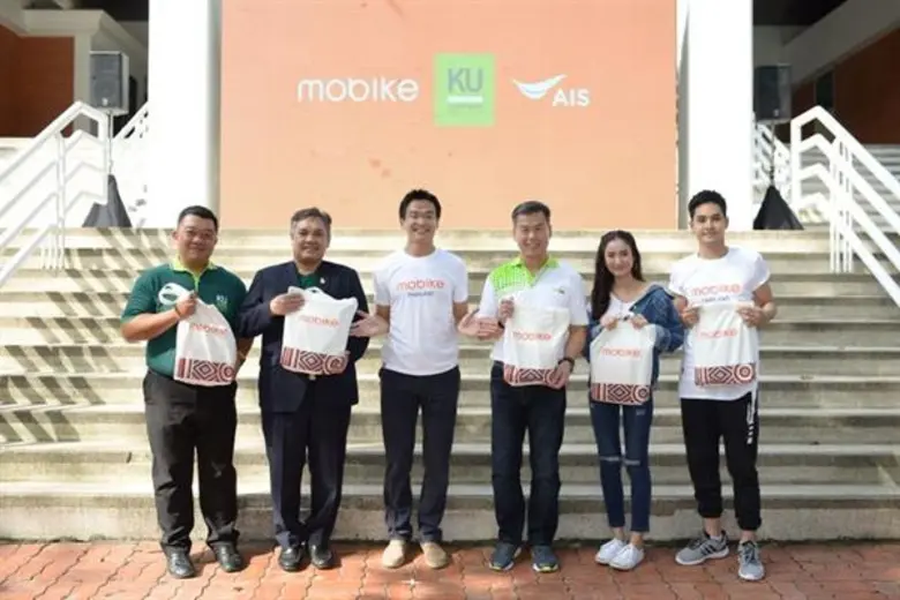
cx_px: 450
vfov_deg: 37.9
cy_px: 300
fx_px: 875
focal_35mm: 35
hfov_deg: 54.4
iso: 200
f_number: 3.5
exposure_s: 1/640
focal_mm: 35
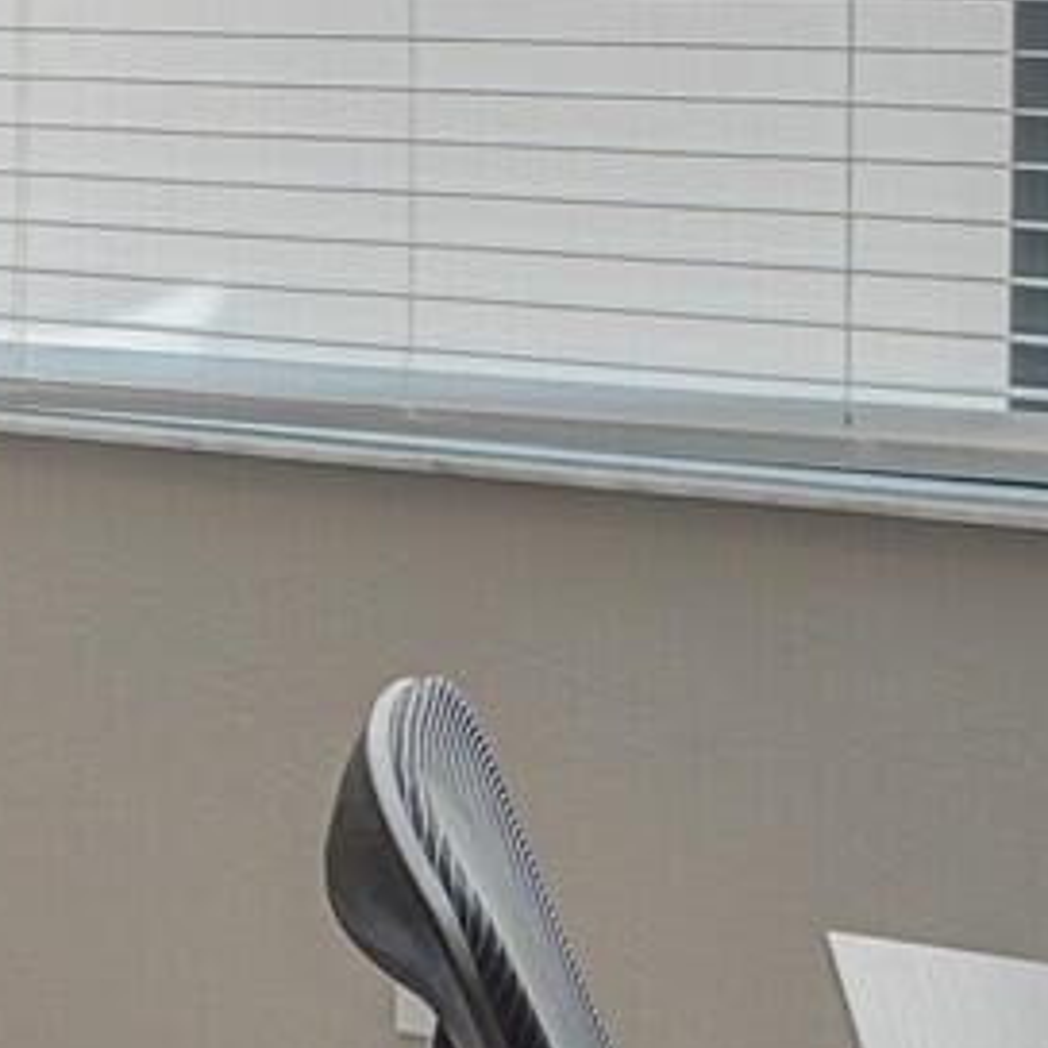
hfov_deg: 12.6
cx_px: -1844
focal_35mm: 80
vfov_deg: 20.7
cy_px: -81
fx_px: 2740
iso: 1000
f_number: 10
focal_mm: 16
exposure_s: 1/20
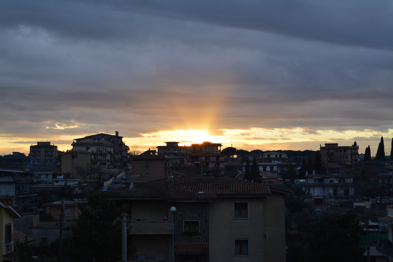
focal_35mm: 72
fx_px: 786
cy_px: 131
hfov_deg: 28.1
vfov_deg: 18.9
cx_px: 196
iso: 250
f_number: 5.3
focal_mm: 48
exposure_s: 1/125
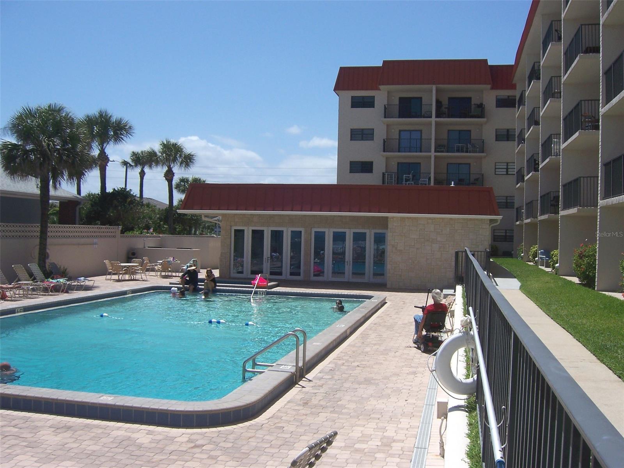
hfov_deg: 51.4
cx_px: 312
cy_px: 234
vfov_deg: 39.7
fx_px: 649
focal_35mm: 36
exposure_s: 1/1000
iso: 80
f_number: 4.5
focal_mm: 6.2
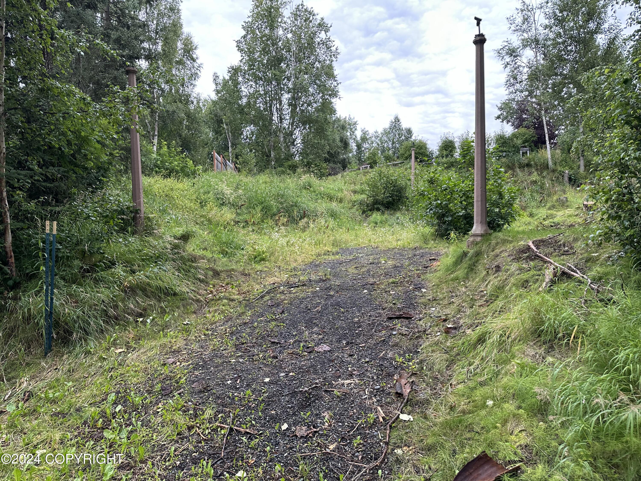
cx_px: 320
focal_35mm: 24
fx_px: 444
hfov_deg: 71.6
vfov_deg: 56.8
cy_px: 240
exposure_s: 1/171
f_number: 1.78
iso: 80
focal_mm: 6.86
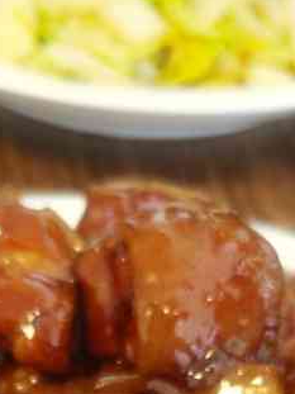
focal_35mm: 81
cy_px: 586
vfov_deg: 20.7
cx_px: 91
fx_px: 921
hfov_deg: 18.1
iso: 320
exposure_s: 1/33.3
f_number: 1.6
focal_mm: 5.56
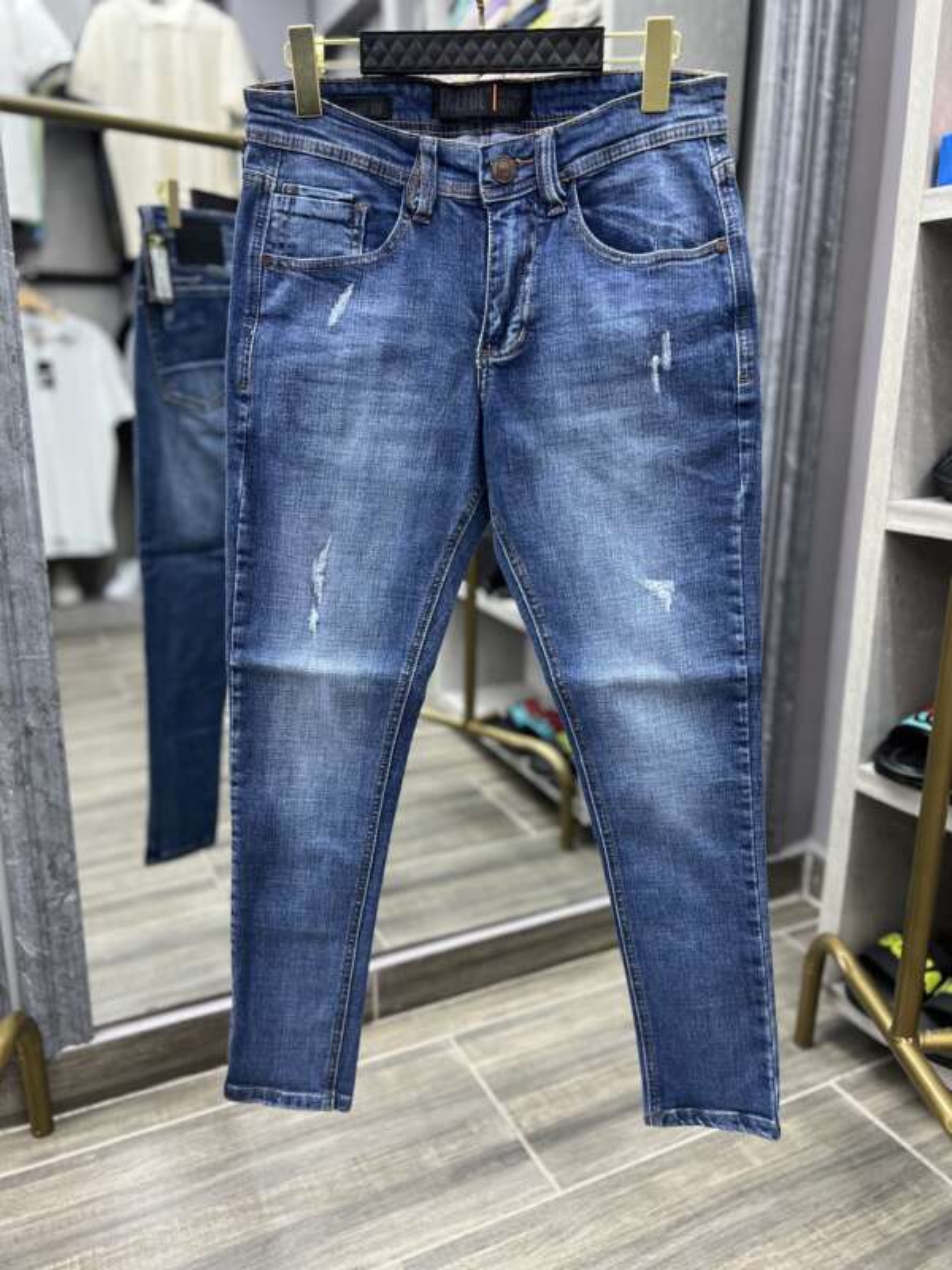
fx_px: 953
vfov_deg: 67.3
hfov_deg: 53.1
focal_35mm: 26
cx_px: 476
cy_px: 635
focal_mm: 5.7
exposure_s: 1/60
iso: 125
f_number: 1.5
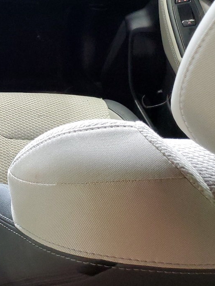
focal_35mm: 60
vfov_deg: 31.6
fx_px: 497
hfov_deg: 21.1
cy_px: 69
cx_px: -97
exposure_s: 1/60.2
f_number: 1.5
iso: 187
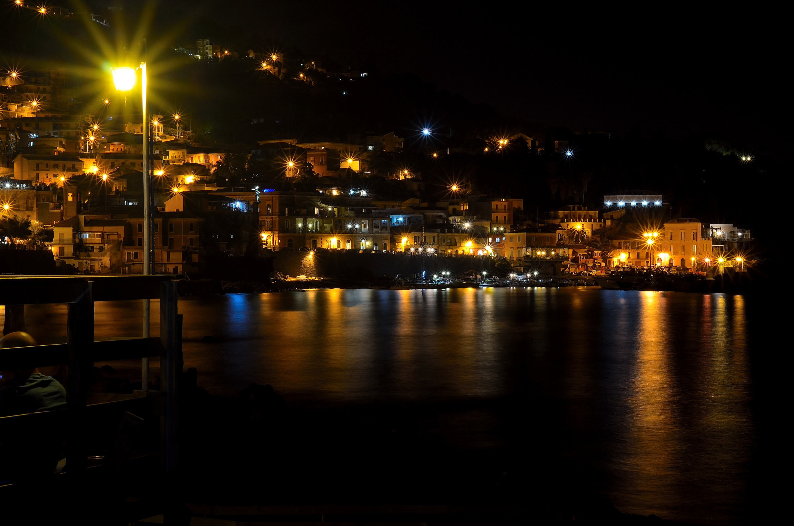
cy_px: 263
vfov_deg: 18.1
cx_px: 397
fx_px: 1651
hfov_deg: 27.0
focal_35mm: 75
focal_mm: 50
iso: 100
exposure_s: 30
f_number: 16
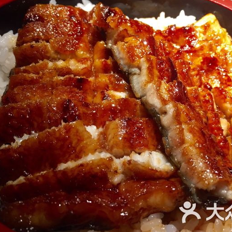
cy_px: 117
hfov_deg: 47.1
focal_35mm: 35
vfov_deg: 47.2
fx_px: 265
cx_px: 134
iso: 125
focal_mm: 4.15
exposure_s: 1/33
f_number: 2.2
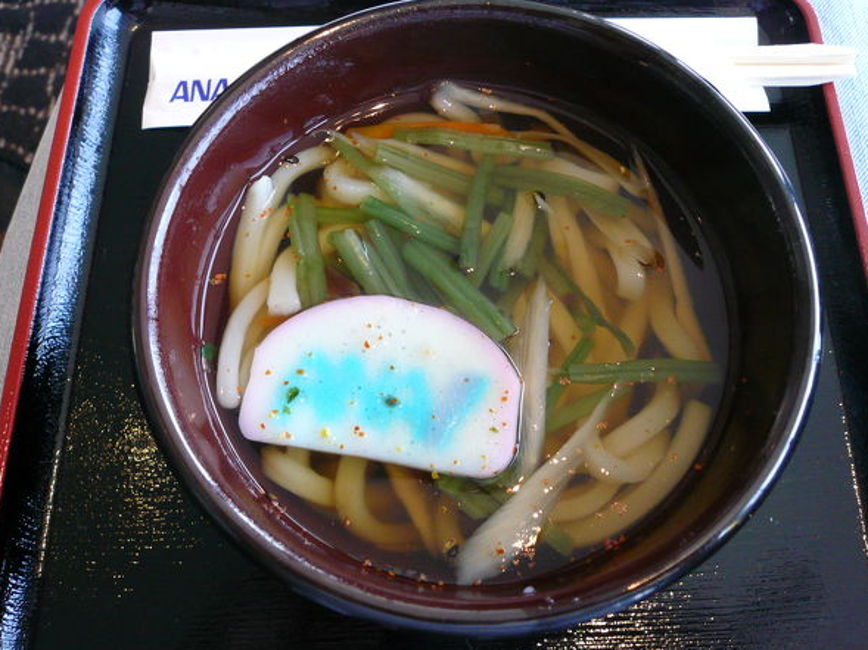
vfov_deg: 44.1
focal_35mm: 32
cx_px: 461
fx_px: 802
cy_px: 319
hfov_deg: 56.8
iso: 200
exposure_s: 1/30
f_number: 2.8
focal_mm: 4.7
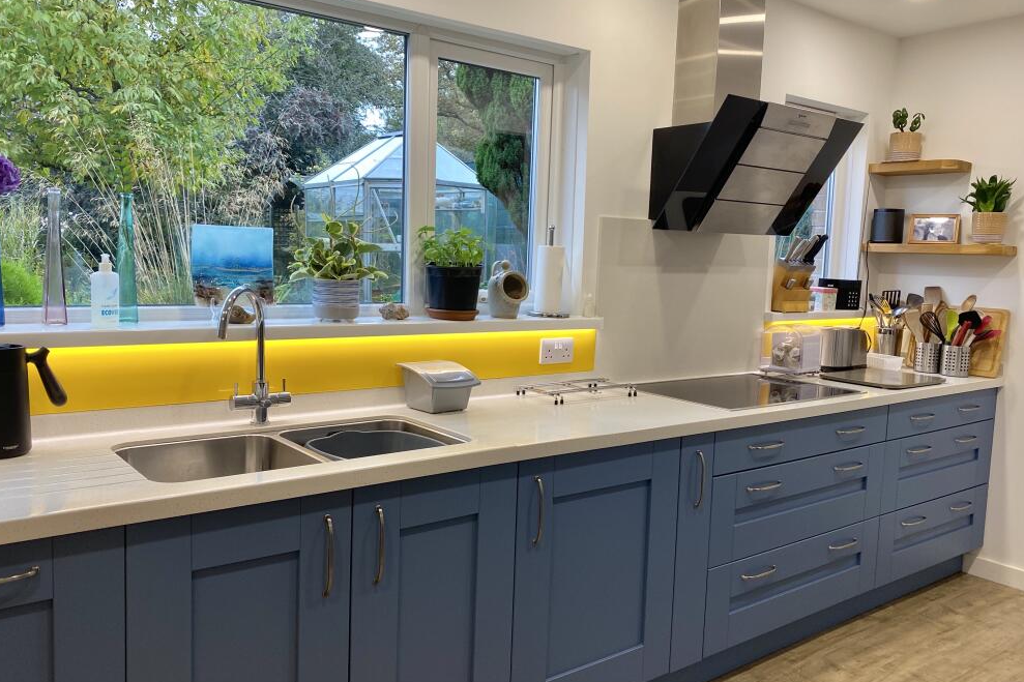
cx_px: 504
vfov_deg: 46.4
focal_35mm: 28
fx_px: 796
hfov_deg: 65.5
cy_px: 350
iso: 80
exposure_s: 1/100
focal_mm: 4.25
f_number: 1.8
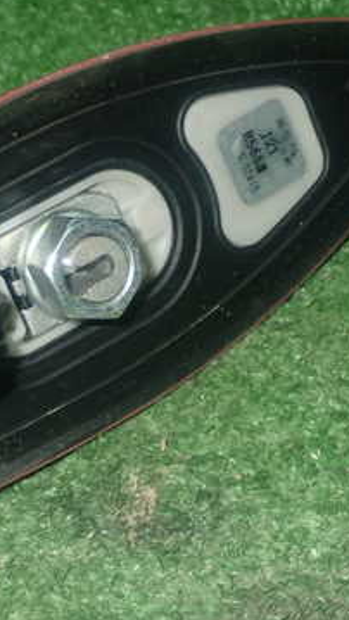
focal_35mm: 91
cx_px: 5
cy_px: 295
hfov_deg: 13.1
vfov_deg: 23.4
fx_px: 1497
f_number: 9
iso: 800
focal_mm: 9.01
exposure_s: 1/50
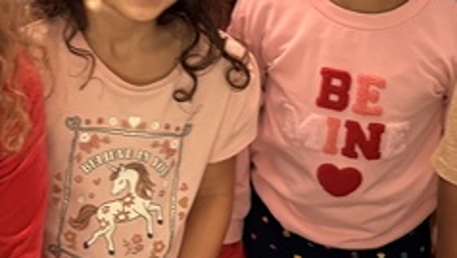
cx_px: 192
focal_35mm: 122
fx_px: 1479
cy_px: -114
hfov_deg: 17.6
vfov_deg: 9.7
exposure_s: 1/60
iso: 160
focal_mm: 5.96
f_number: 1.6
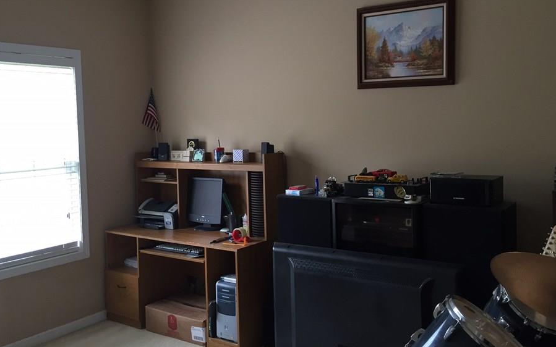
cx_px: 263
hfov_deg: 55.3
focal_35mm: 35
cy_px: 144
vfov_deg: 36.2
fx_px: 530
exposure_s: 1/30
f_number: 2.2
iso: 64
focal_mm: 4.15
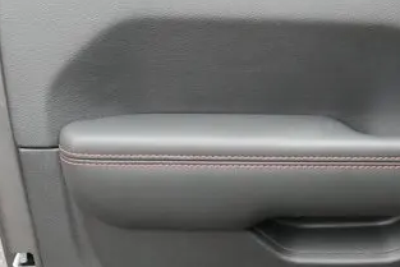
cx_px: 386
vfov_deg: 19.9
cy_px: 186
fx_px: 756
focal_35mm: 68
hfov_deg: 28.1
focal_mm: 16
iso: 2500
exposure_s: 1/60
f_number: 5
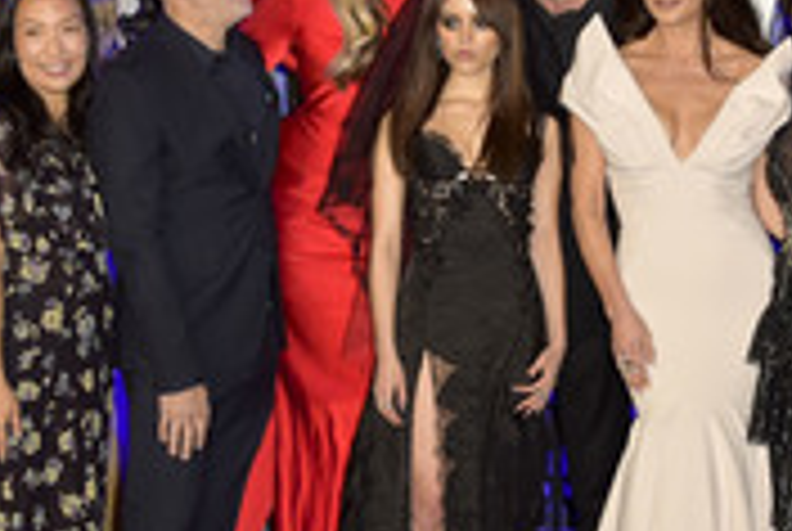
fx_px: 2138
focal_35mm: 97
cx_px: 621
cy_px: 256
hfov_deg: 20.8
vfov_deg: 14.2
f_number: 6.3
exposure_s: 1/250
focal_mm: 38
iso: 1000
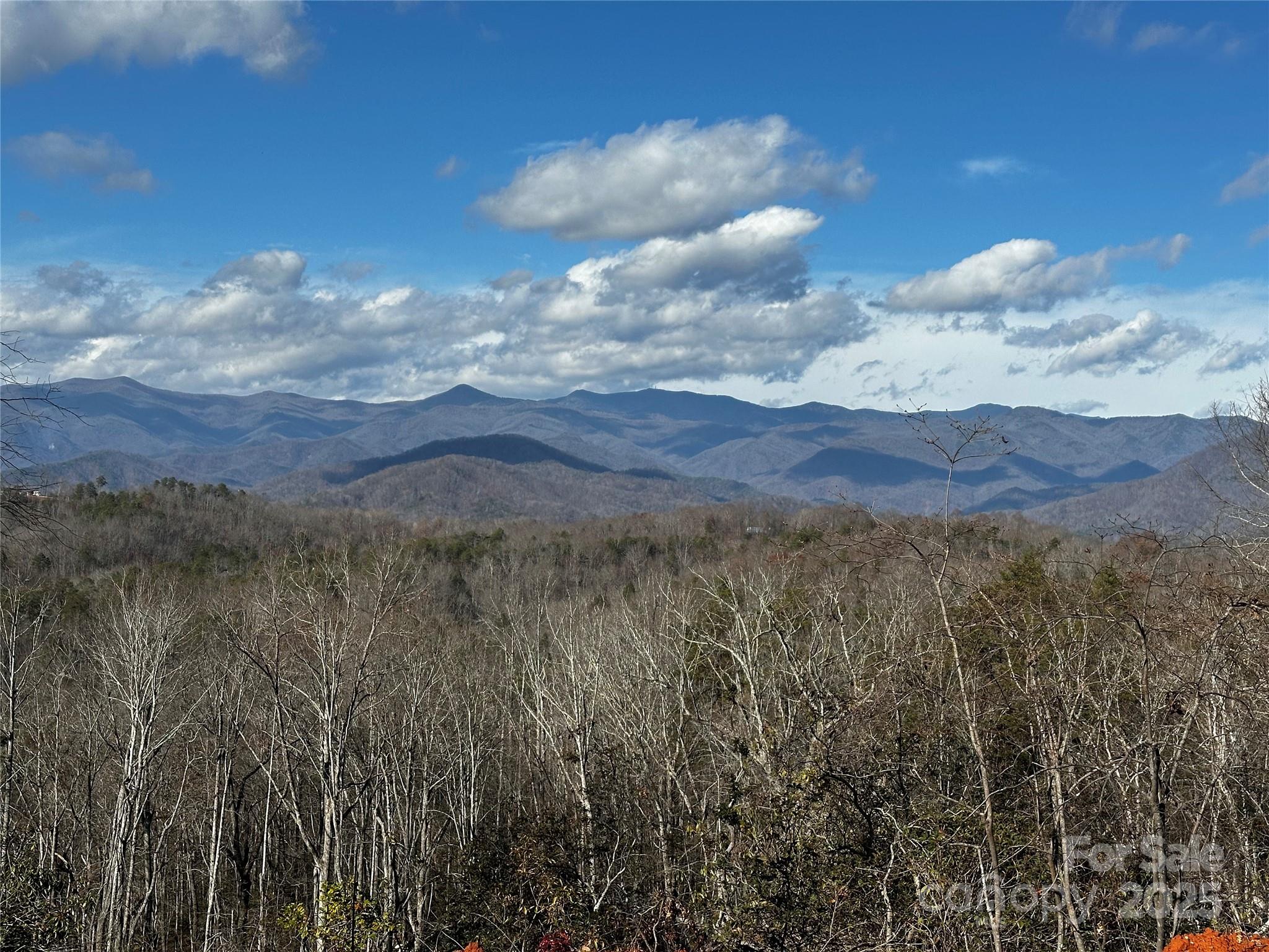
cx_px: 634
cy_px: 476
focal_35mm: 48
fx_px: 1760
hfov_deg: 39.7
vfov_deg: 30.3
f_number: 1.78
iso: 64
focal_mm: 6.86
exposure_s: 1/5000
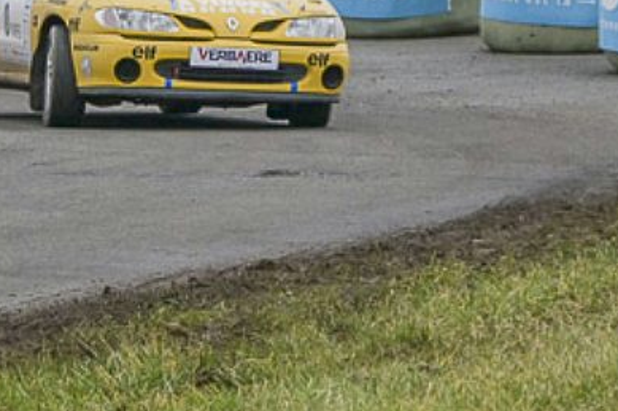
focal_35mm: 501
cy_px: -11
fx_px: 8596
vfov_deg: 2.7
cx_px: 79
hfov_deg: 4.1
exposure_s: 1/1000
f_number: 6.3
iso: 500
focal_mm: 130
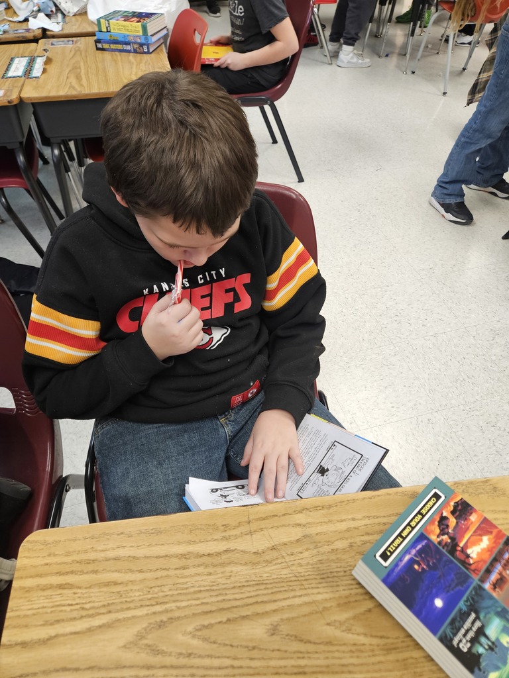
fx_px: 451
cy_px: 339
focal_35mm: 23
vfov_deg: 73.9
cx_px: 254
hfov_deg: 58.9
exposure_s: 1/50.7
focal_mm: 5.4
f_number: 1.8
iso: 320
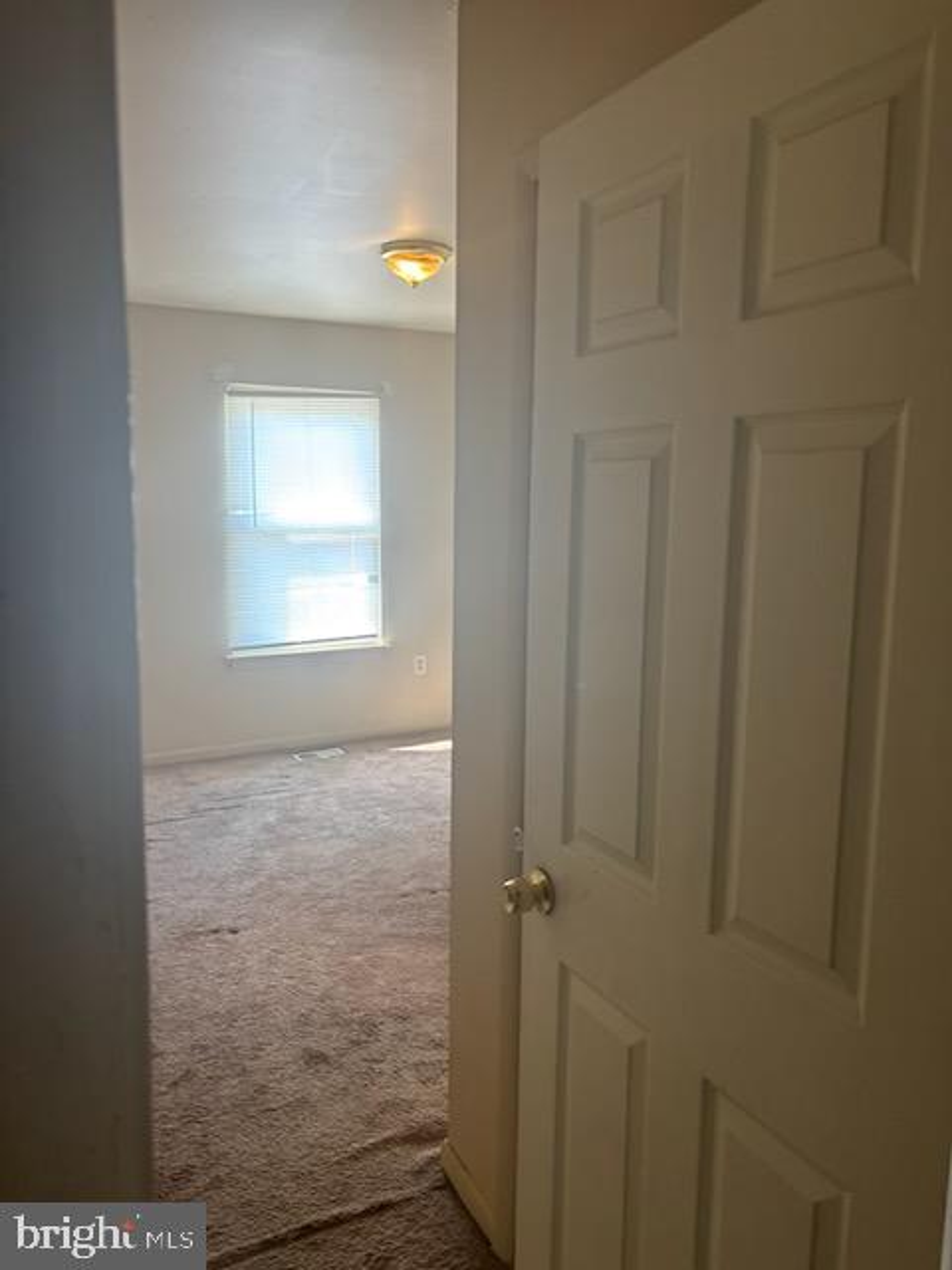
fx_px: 953
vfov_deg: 67.3
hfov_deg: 53.1
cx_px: 476
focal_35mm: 26
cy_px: 635
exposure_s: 1/60
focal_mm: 5.96
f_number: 1.6
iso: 100
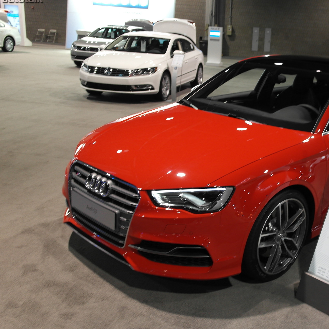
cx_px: 250
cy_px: 162
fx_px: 419
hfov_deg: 41.5
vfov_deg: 42.8
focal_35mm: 39
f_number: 3.5
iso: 400
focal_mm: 20
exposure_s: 1/25
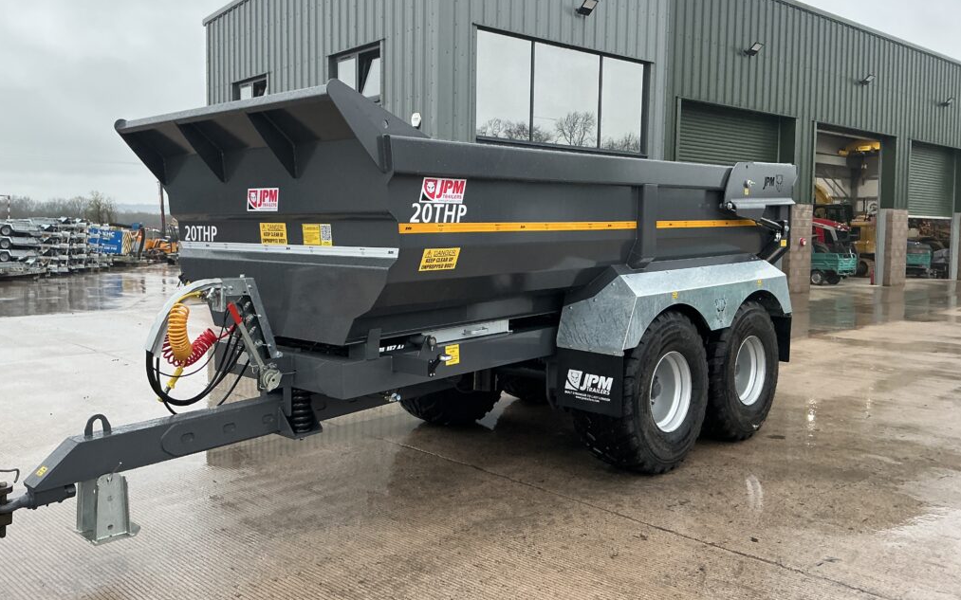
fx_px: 786
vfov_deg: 41.8
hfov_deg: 62.9
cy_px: 268
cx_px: 482
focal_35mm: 30
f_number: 1.8
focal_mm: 3
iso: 64
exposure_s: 1/99
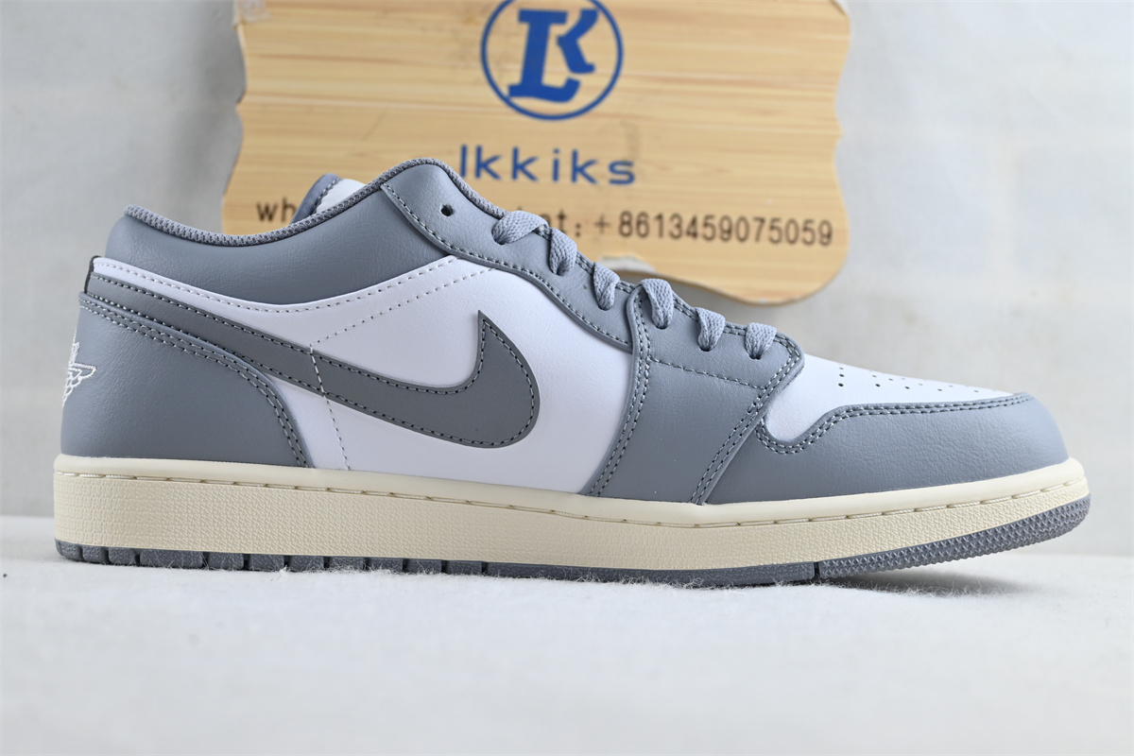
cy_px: 378
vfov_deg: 31.9
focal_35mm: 42
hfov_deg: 46.4
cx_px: 567
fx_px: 1323
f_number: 4.5
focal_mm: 28
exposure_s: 1/40
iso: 100
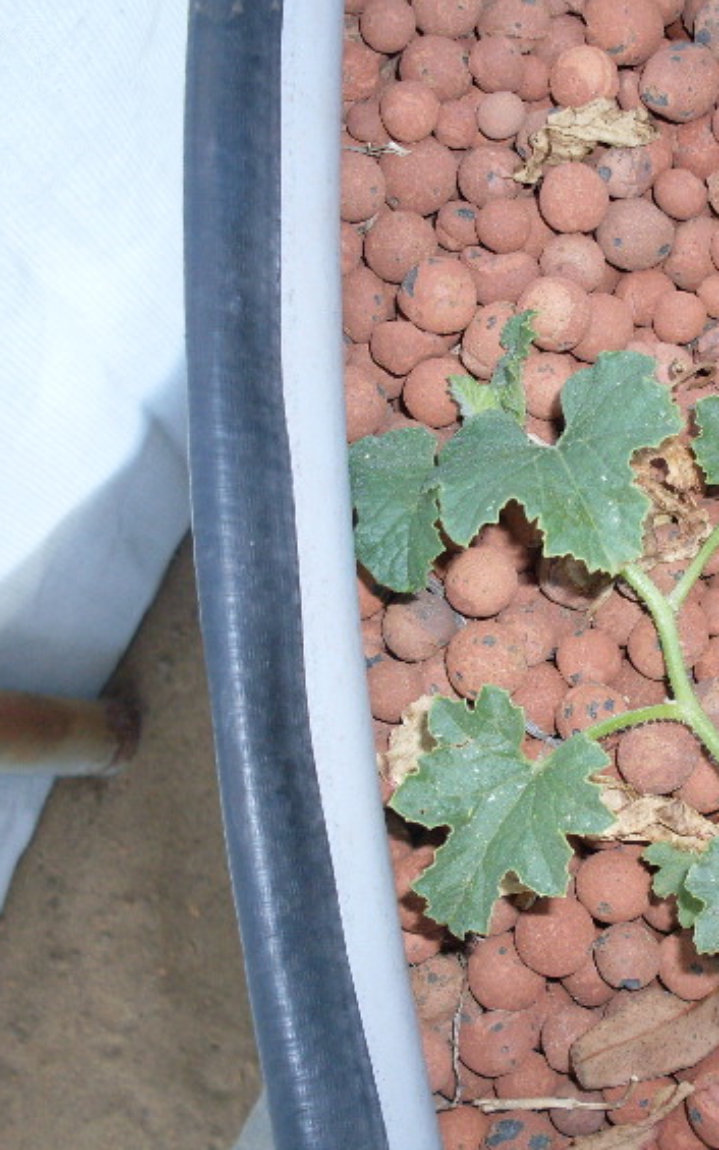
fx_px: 1788
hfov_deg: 22.1
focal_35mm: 57
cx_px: 664
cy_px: 572
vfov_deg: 35.7
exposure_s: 1/45
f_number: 2.8
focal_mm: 6.3
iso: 100
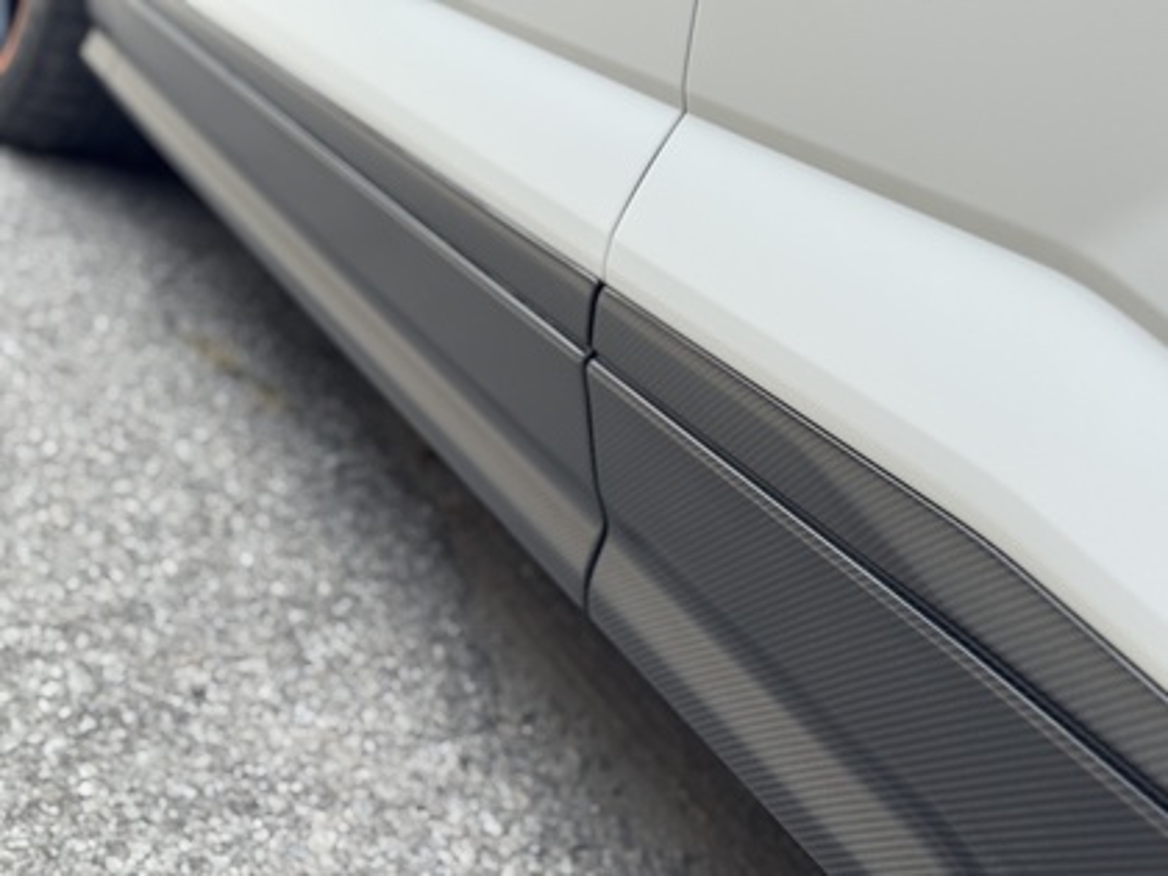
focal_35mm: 48
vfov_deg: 30.3
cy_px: 438
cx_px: 584
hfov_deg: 39.7
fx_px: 1620
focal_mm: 6.76
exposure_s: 1/700
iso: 64
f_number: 1.78
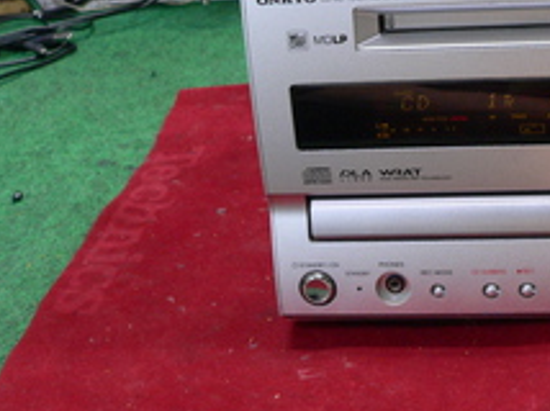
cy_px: 189
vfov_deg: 22.9
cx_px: 437
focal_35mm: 64
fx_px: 1016
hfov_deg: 29.6
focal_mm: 6
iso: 200
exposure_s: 1/15
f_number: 2.8
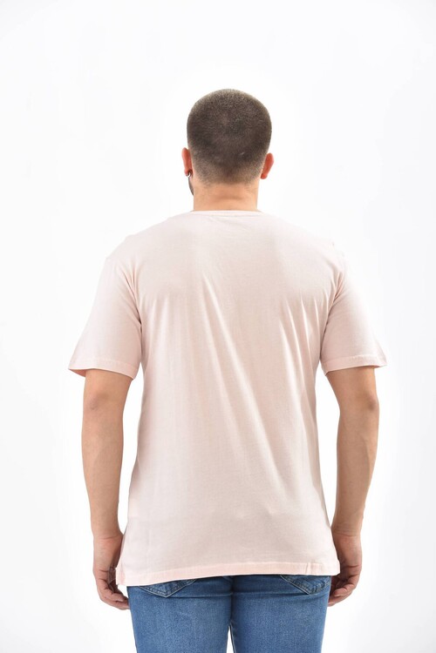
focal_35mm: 112
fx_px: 2035
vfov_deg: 18.3
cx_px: 218
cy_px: 326
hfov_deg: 12.2
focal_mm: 112
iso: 100
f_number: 7.1
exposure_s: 1/160
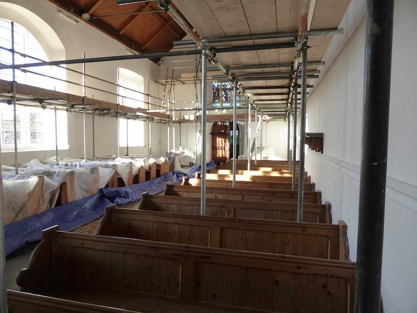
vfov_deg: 56.8
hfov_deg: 71.6
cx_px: 208
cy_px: 156
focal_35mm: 24
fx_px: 289
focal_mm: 4.3
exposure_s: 1/60
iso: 250
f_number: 3.3
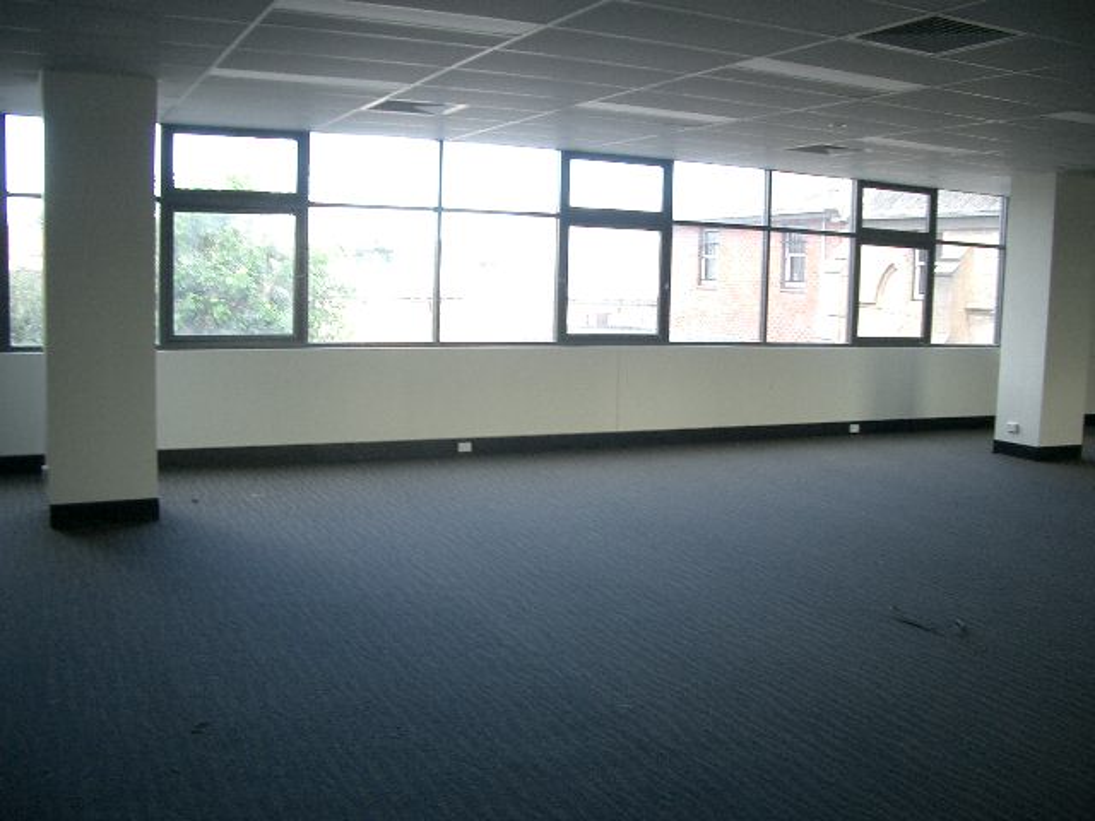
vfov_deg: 40.7
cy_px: 410
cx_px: 548
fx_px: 1107
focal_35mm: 35
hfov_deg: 52.6
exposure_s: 1/50
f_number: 2.6
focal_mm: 5.8
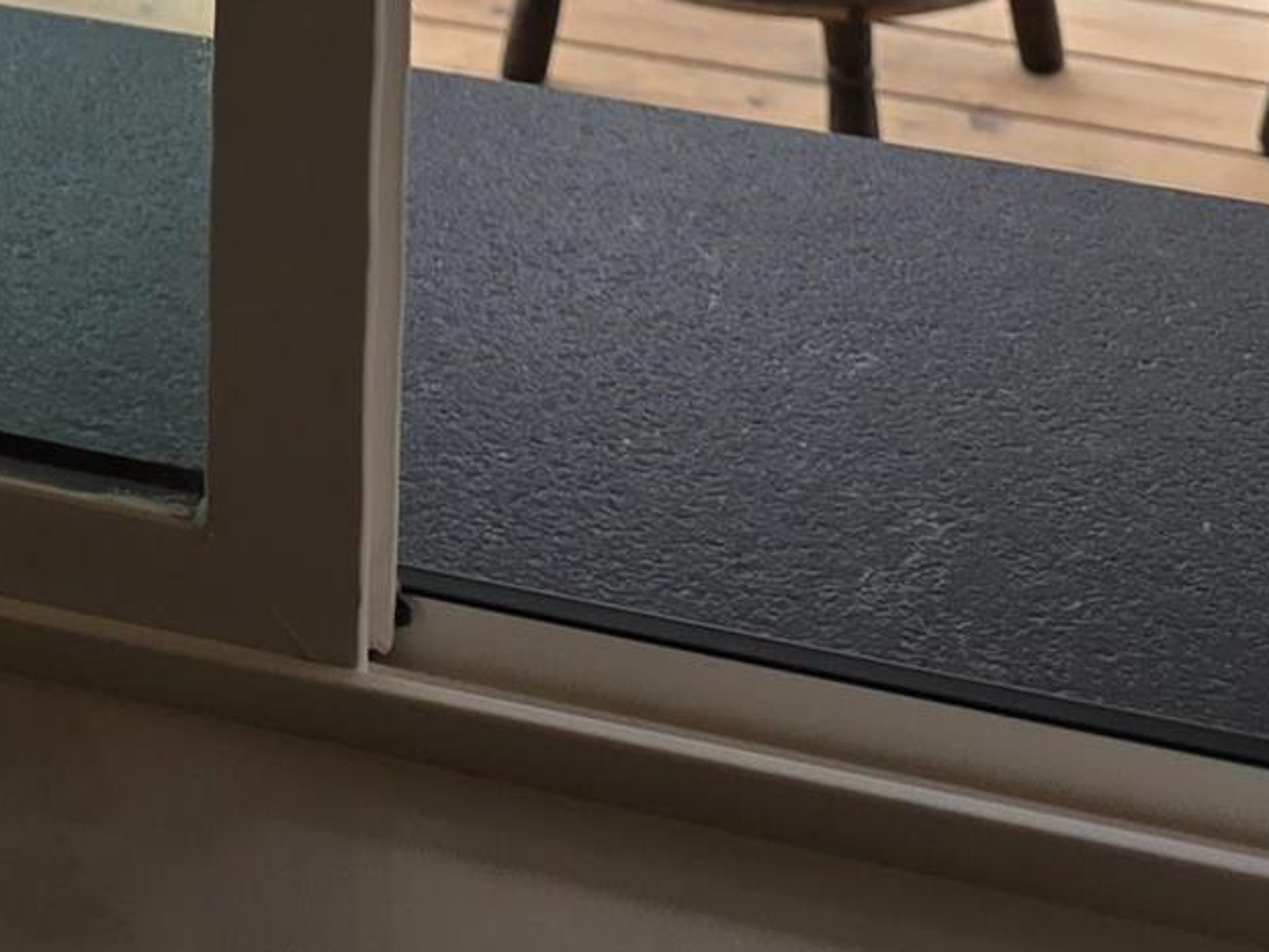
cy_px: -1151
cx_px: -111
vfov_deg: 11.3
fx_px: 4179
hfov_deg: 16.8
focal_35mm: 114
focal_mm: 6.3
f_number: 1.7
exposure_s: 1/1300
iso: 80
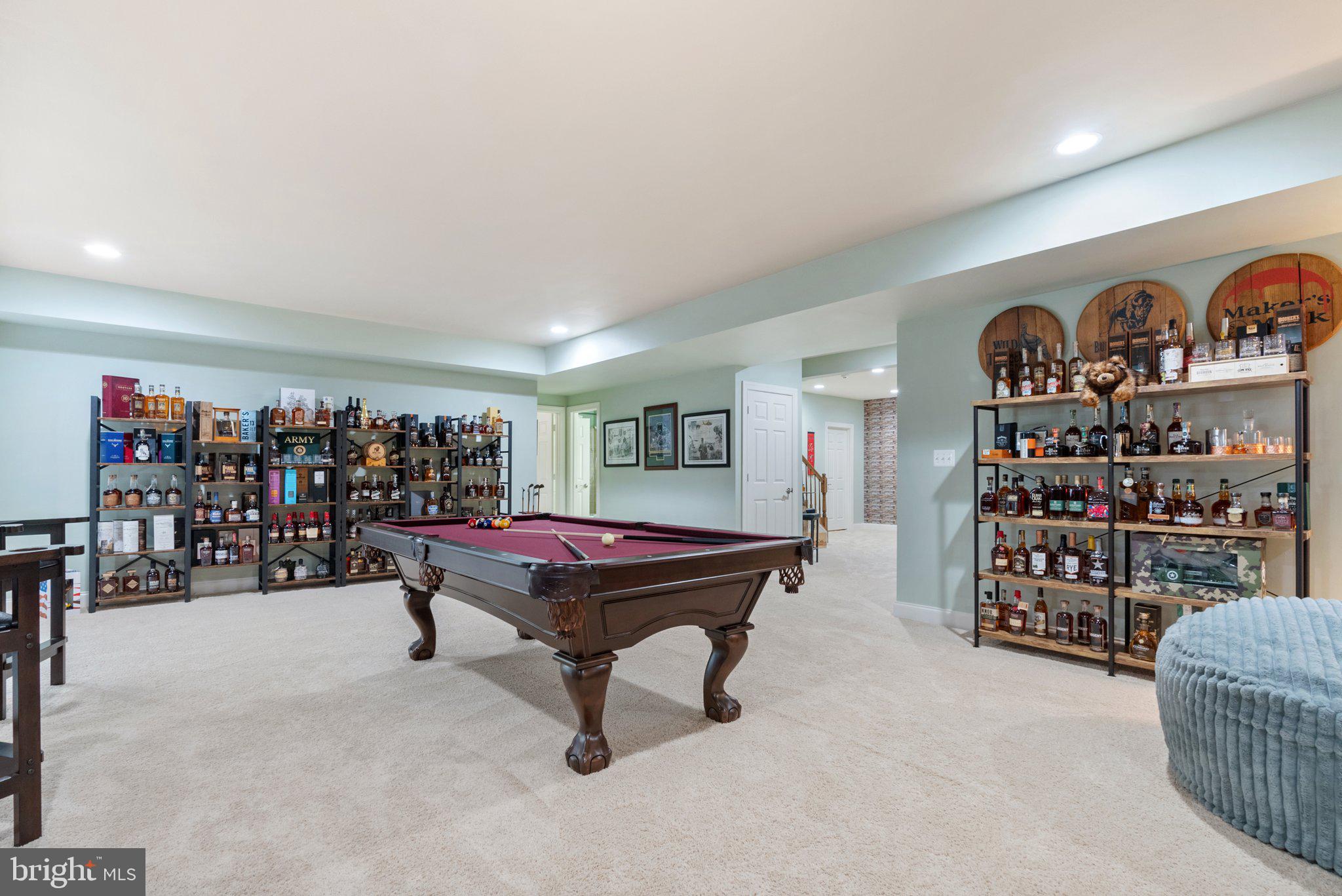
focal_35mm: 16
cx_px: 671
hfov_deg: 96.7
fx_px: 597
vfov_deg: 73.8
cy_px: 448
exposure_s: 1.6
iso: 640
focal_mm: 16
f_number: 8
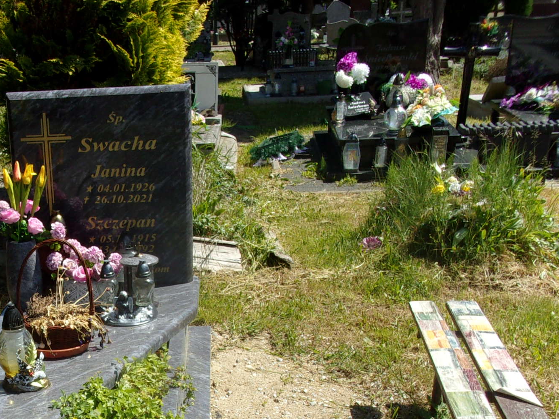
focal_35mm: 55
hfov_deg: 33.5
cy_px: 391
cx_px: 84
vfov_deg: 25.6
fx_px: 888
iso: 80
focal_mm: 5.1
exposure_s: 1/75
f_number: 10.8
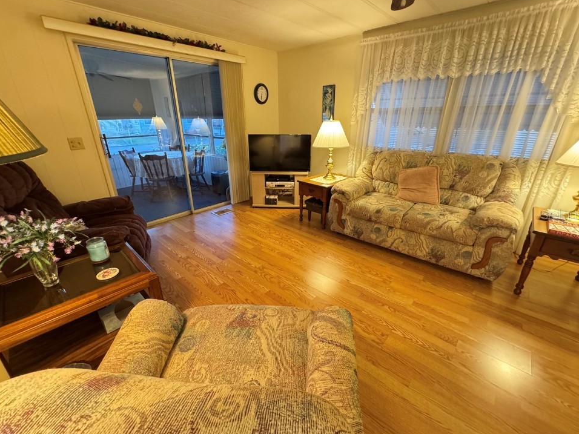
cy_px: 214
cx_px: 288
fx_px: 251
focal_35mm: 15
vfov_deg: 81.7
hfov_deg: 98.2
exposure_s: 1/30
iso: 1250
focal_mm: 2.22
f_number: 2.2
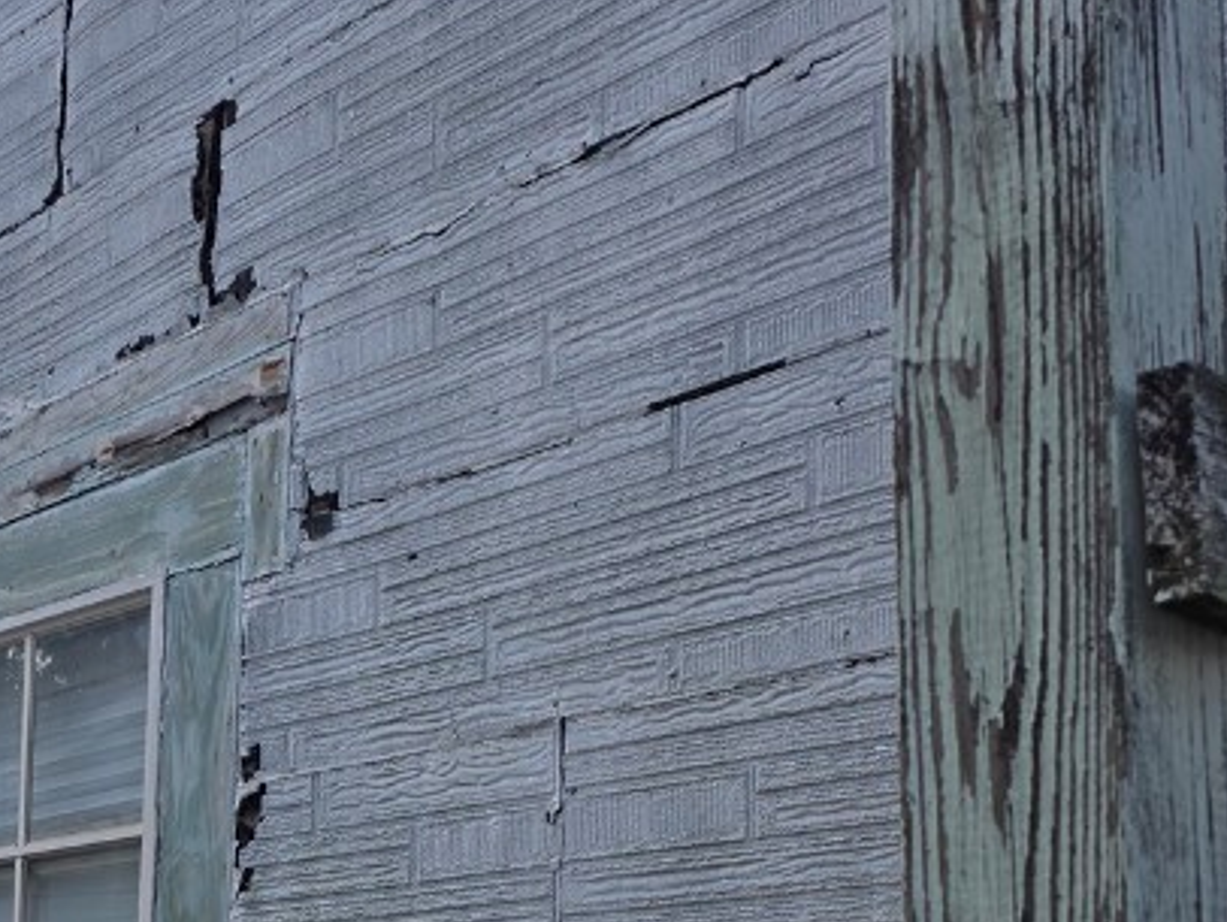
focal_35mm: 58
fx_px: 2057
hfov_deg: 30.3
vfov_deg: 24.0
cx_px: -63
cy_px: 946
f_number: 1.7
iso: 12
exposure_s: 1/377
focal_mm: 6.25
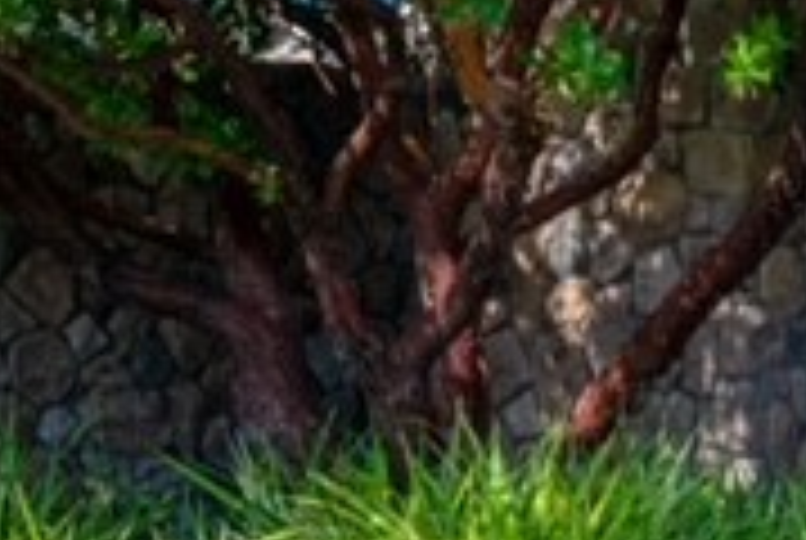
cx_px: 1292
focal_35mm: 107
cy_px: 238
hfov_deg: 16.8
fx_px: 2400
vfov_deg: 12.8
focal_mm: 30
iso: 100
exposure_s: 1/200
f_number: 8
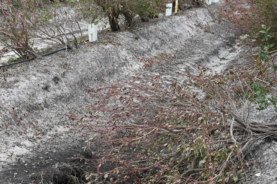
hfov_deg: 25.5
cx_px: 26
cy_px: 80
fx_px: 592
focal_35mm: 77
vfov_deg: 17.7
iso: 110
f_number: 5.6
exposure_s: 1/250
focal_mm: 40
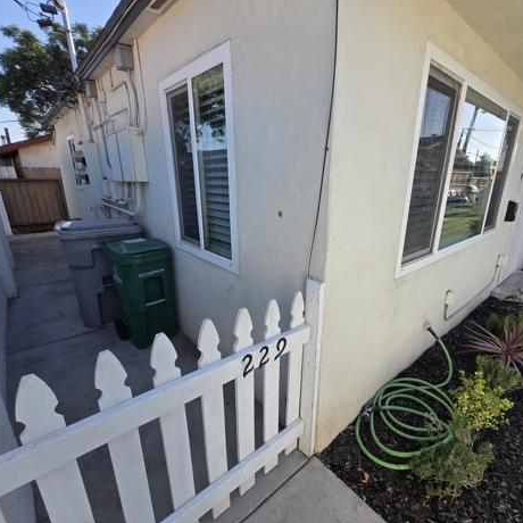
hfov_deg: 87.2
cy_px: 271
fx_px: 273
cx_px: 284
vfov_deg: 87.4
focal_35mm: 16
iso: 25
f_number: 2.2
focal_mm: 1.7
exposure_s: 1/580
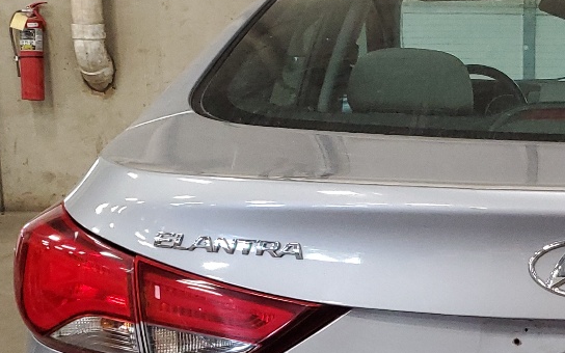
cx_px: 565
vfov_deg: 15.9
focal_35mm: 81
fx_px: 1247
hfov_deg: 24.4
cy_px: 325
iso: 180
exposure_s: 1/60.2
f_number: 1.5
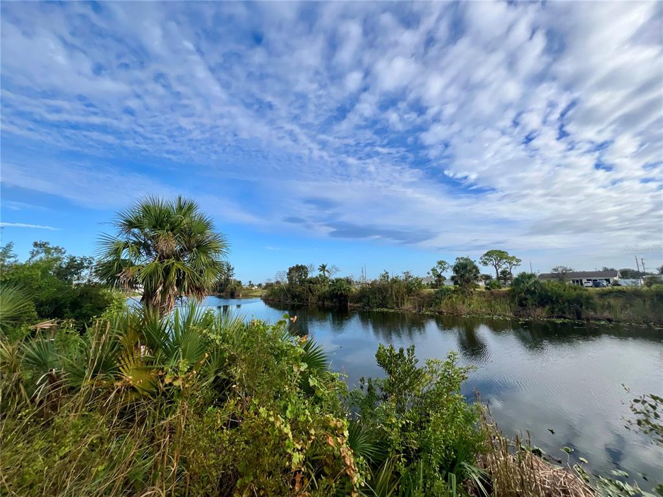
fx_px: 249
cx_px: 332
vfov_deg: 89.9
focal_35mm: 13
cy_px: 248
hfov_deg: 106.2
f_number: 1.8
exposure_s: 1/1508
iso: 32
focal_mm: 1.57
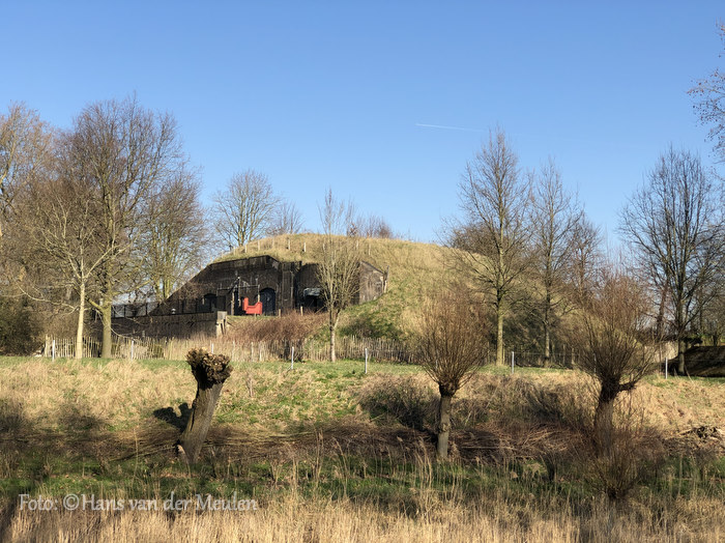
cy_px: 272
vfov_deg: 25.6
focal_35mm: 57
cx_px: 362
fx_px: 1193
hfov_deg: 33.8
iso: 20
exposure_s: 1/656
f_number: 2.8
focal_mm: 6.6
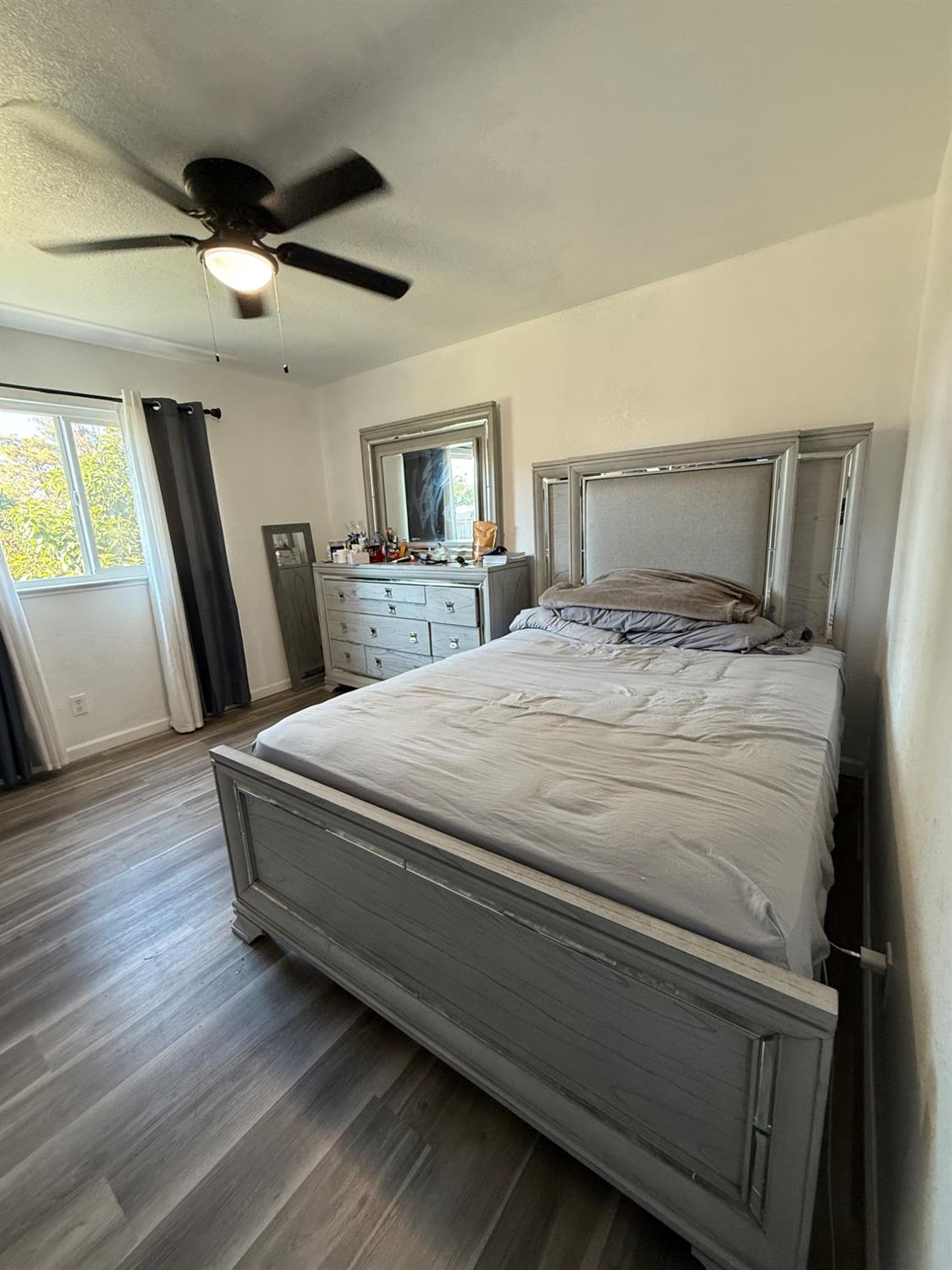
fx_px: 513
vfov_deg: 102.1
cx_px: 476
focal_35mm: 14
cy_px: 635
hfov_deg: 85.7
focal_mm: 2.22
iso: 250
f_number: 2.2
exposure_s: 1/60
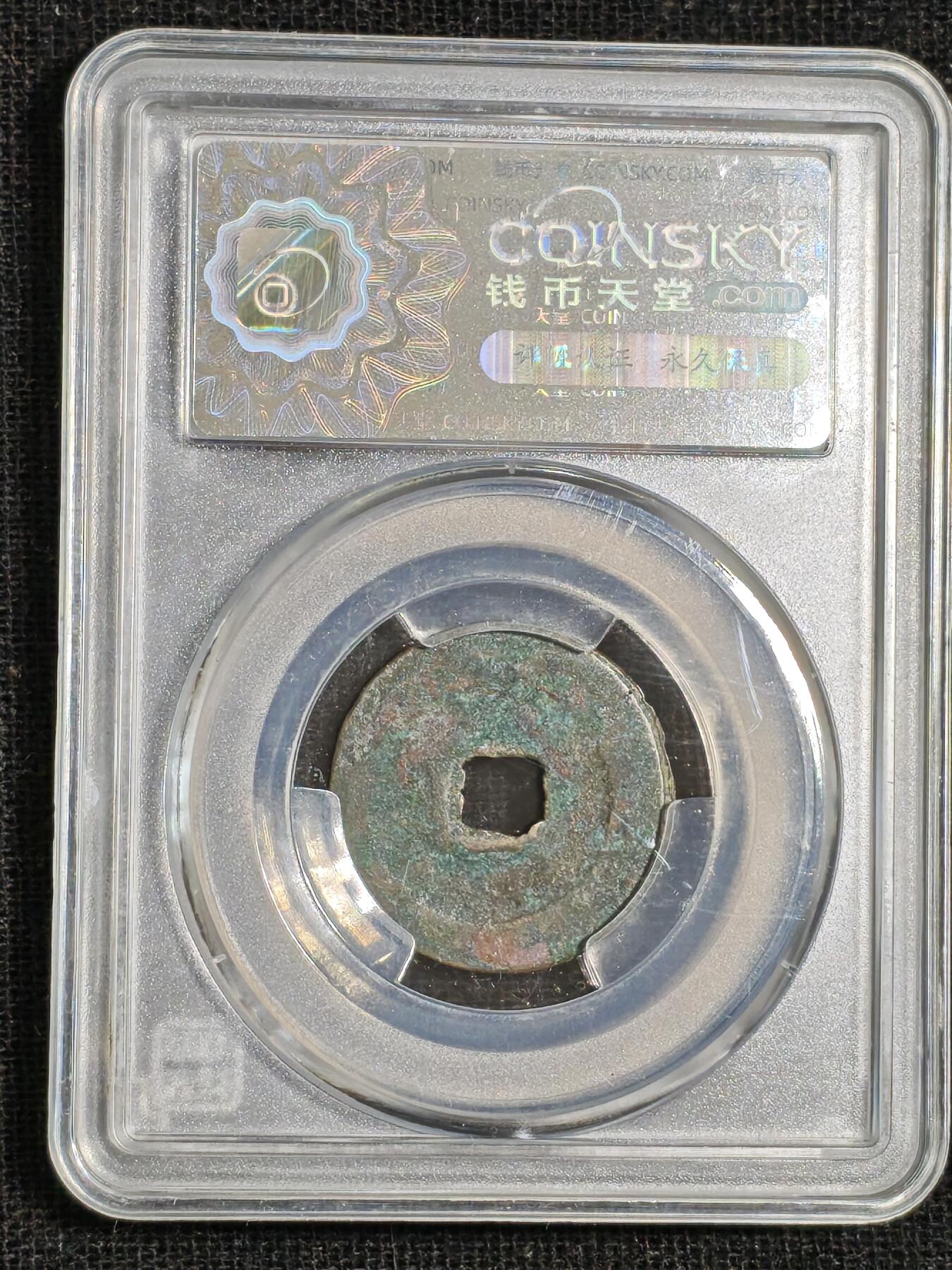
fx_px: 4400
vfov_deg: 16.4
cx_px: 476
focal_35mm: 120
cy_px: 635
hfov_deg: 12.3
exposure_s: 1/954
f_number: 1.5
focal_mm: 4.94
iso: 50
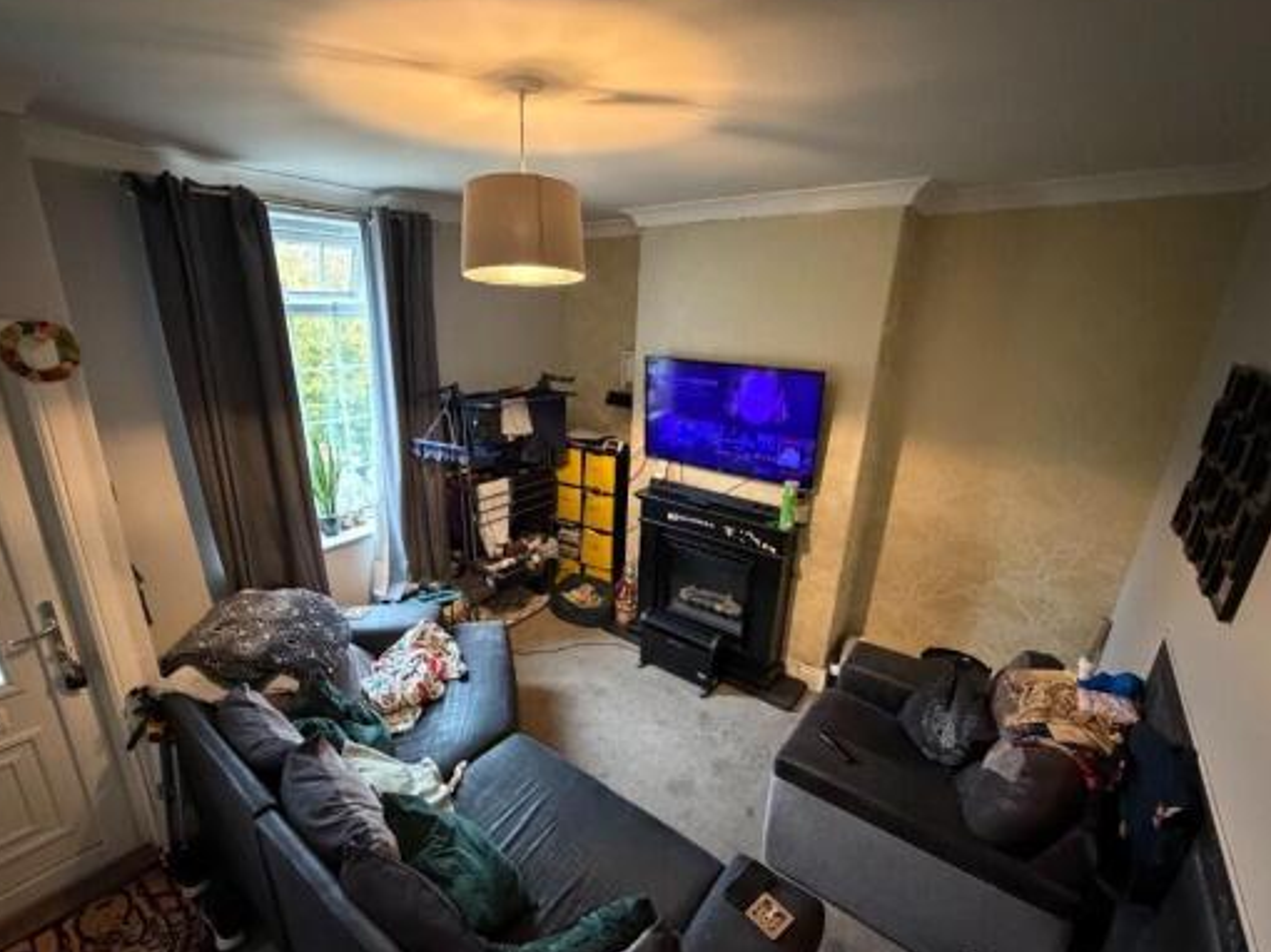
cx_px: 607
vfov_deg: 78.0
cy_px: 507
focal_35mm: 16
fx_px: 587
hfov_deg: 94.5
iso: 1250
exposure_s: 1/33
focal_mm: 2.22
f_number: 2.2
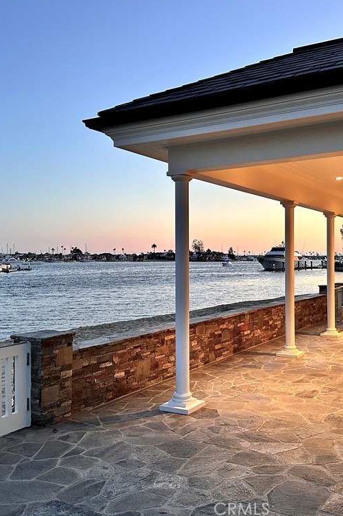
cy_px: 255
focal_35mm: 34
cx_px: 204
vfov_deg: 55.8
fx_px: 486
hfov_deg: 38.7
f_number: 1.78
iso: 400
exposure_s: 1/60
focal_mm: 6.86
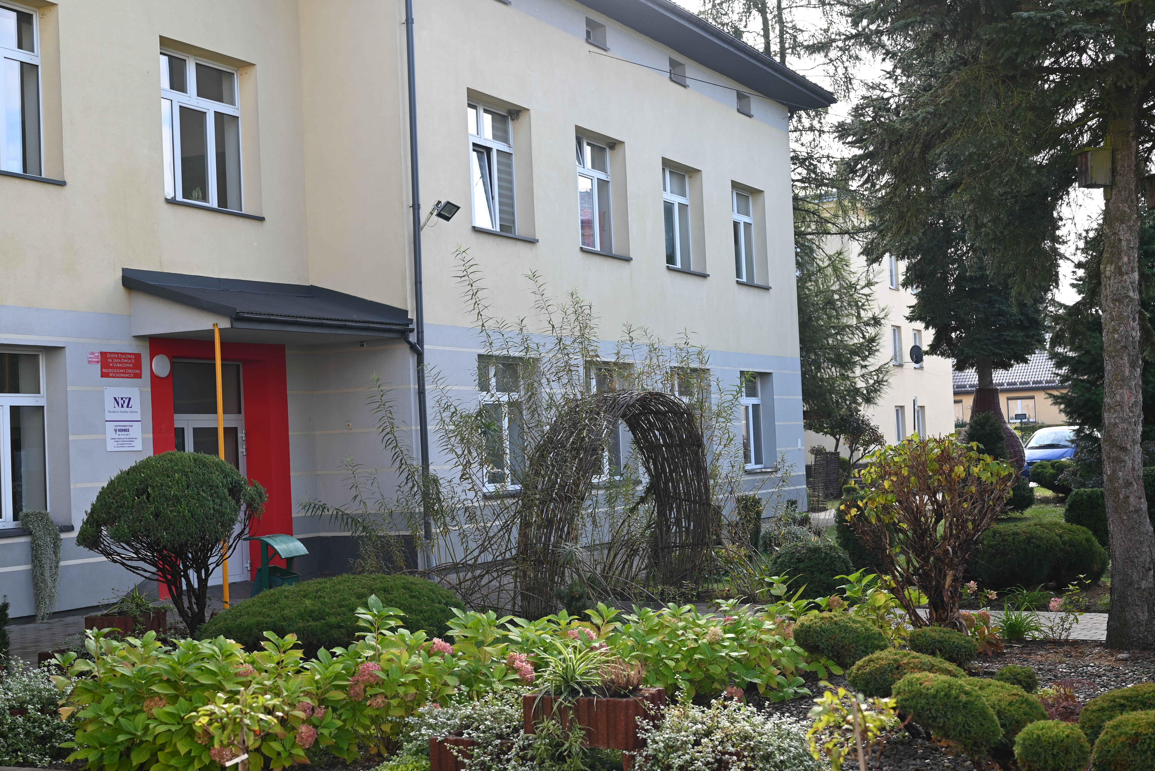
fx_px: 1605
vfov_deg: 27.0
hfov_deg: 39.6
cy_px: 386
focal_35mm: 50
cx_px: 578
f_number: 5
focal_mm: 50
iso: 200
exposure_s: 1/250
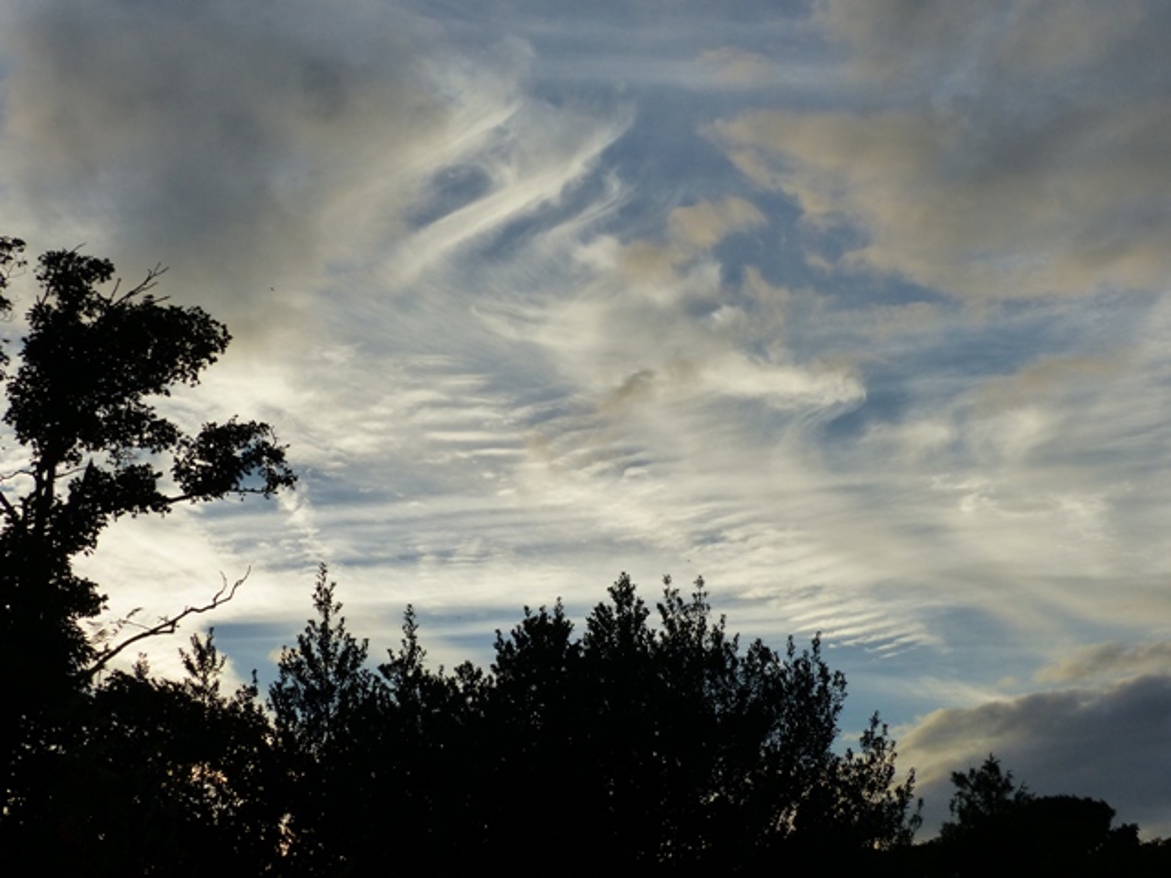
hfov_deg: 29.4
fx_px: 2233
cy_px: 439
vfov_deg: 22.3
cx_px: 586
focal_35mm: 66
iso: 160
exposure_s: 1/1600
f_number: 4
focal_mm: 11.9
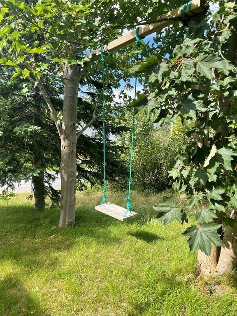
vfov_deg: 67.3
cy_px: 158
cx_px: 118
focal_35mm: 26
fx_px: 237
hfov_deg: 53.1
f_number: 1.6
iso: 32
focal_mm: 5.1
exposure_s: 1/836
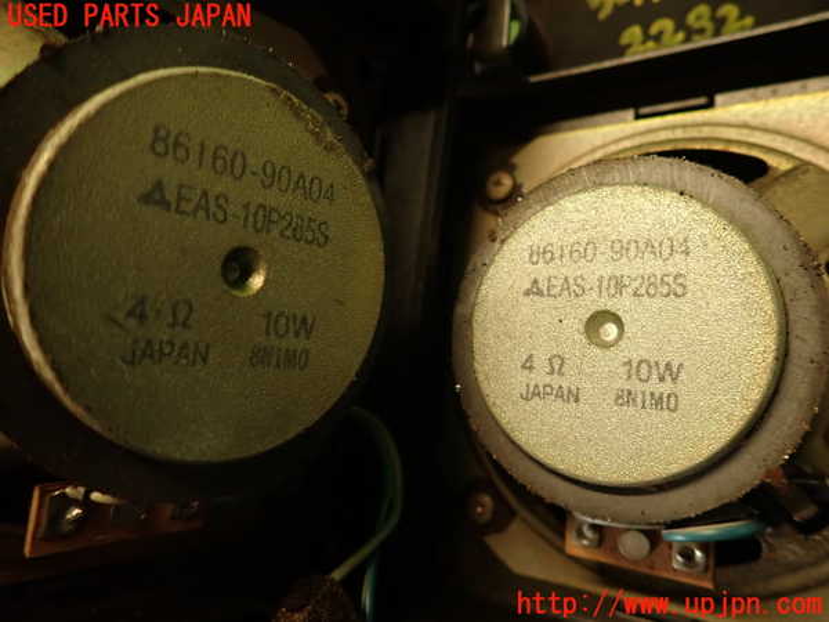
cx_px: 414
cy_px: 311
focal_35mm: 25
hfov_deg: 69.4
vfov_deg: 54.9
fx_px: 599
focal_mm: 4.5
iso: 200
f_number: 2
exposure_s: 1/30
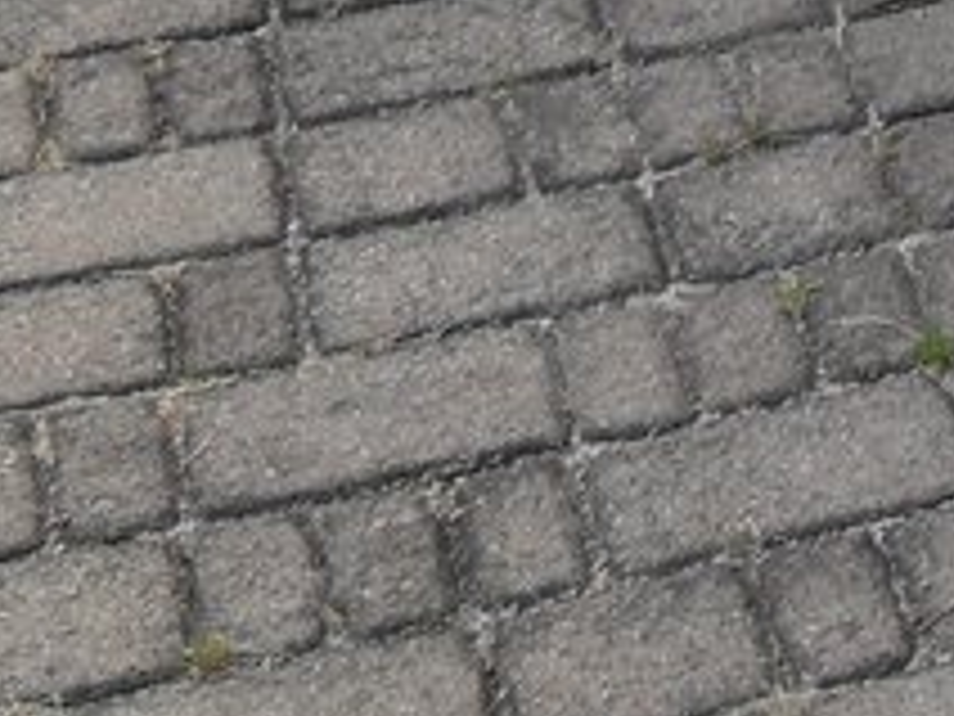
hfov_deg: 10.4
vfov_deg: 8.5
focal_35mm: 169
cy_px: -549
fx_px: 4658
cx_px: 2124
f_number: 2.8
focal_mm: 6.2
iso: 100
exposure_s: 1/250
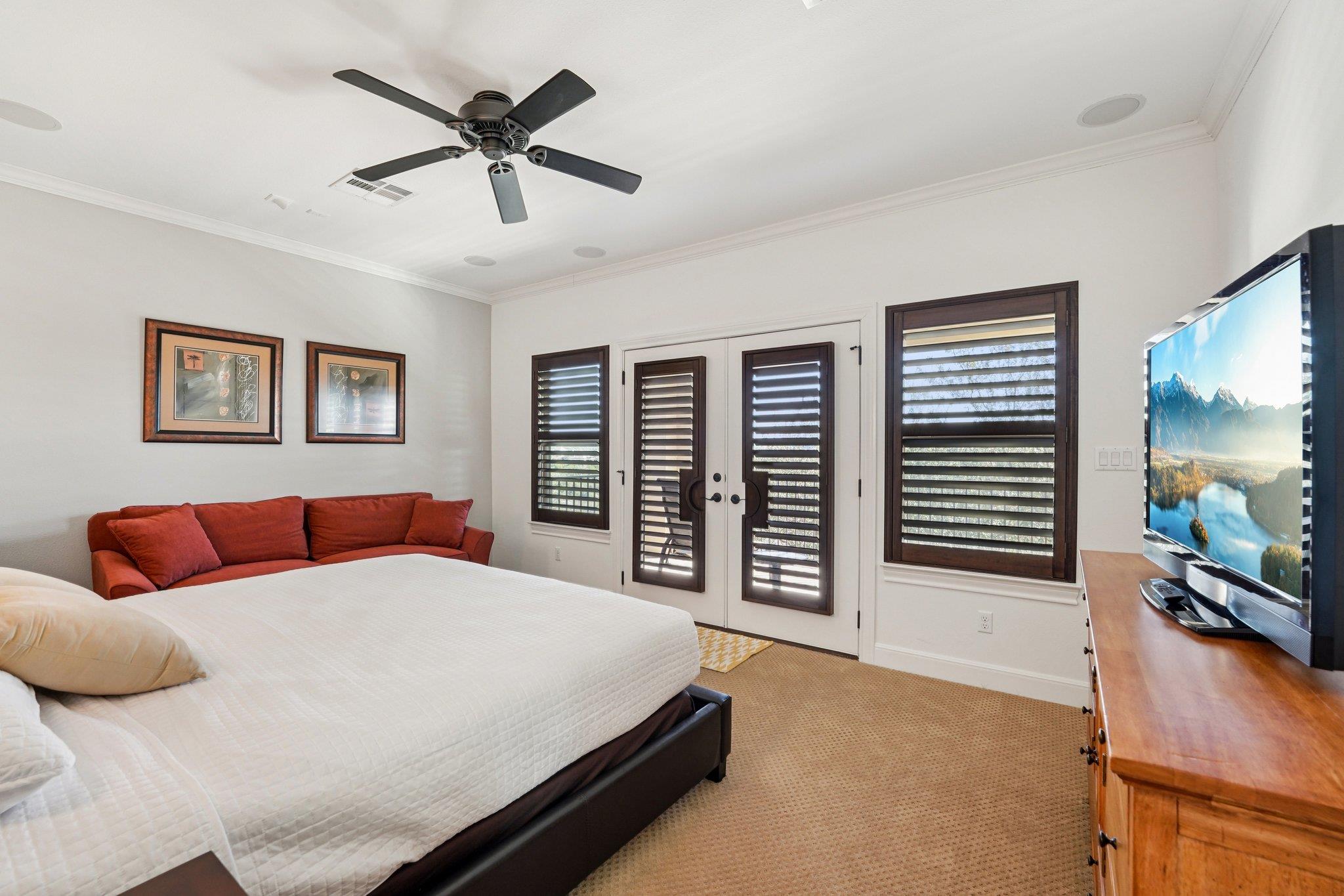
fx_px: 523
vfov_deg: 81.2
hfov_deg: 104.3
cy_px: 448
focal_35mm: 14
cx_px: 672
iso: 800
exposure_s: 1/25
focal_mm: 14
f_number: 8
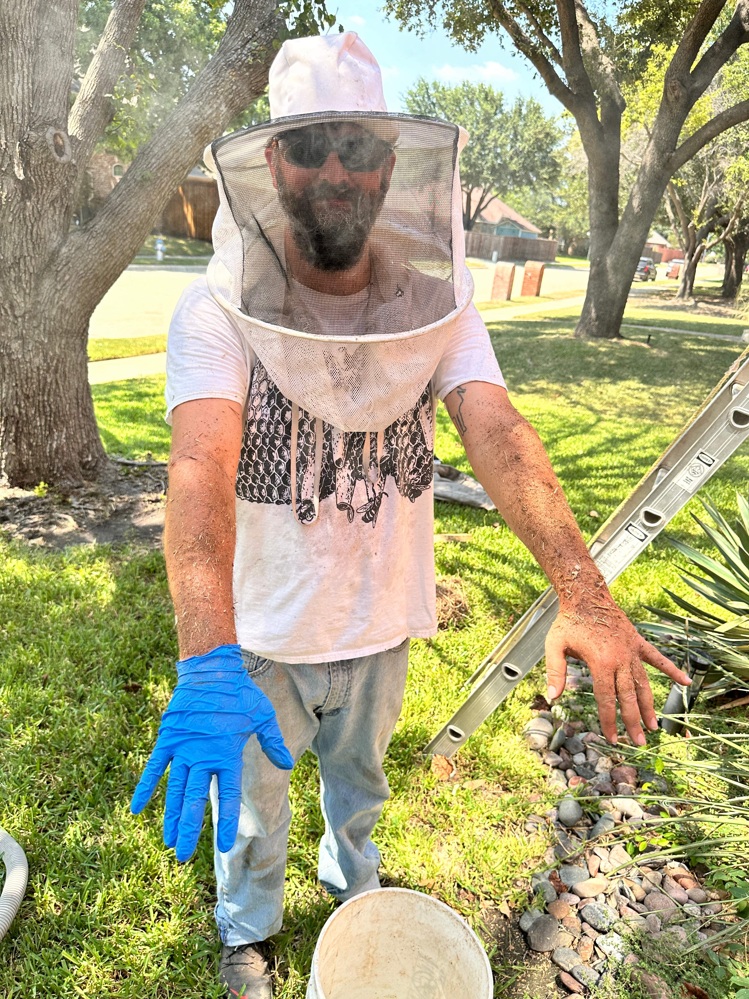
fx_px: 692
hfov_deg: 56.8
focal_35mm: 24
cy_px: 500
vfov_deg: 71.6
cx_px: 374
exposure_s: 1/767
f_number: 1.78
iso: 80
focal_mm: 6.86
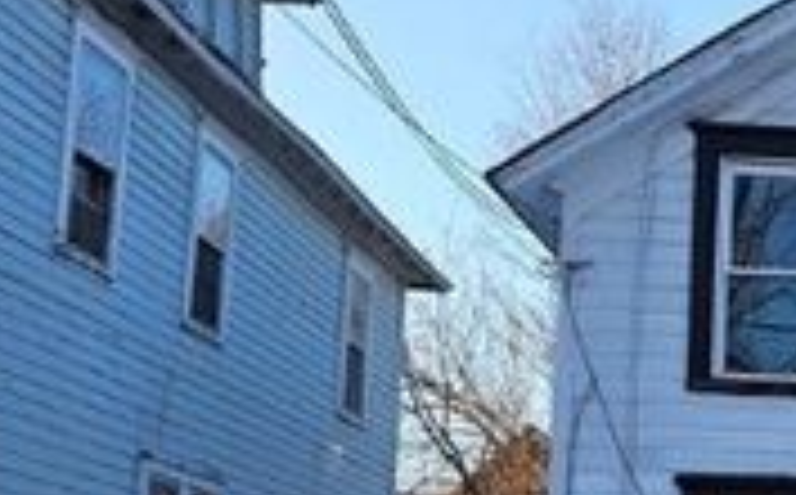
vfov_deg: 13.7
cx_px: 1070
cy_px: 619
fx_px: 1993
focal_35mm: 92
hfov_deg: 20.4
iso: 10
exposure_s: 1/187
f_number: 1.7
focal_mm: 6.3
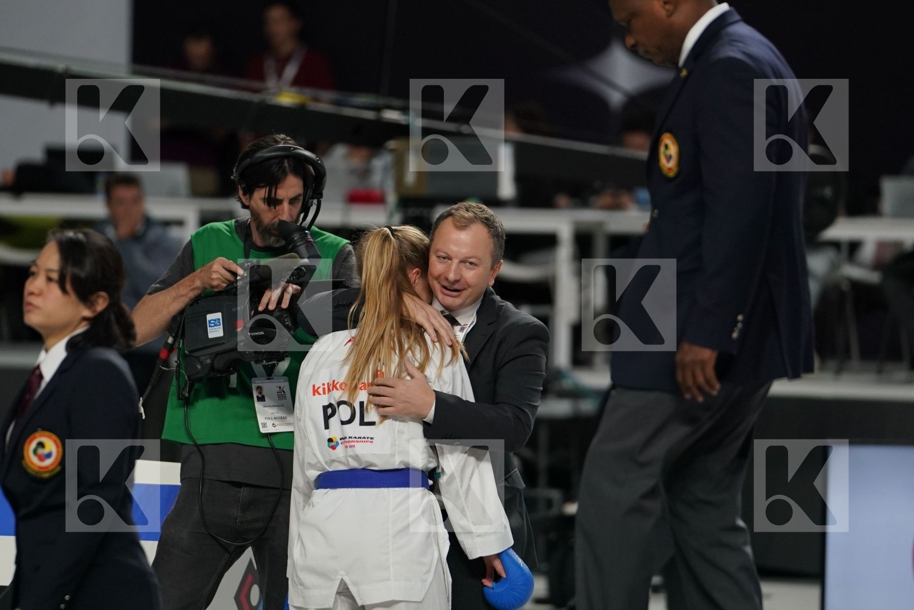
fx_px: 7616
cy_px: 305
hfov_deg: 6.9
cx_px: 457
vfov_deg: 4.6
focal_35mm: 300
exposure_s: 1/1000
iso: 1250
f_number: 2.8
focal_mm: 200
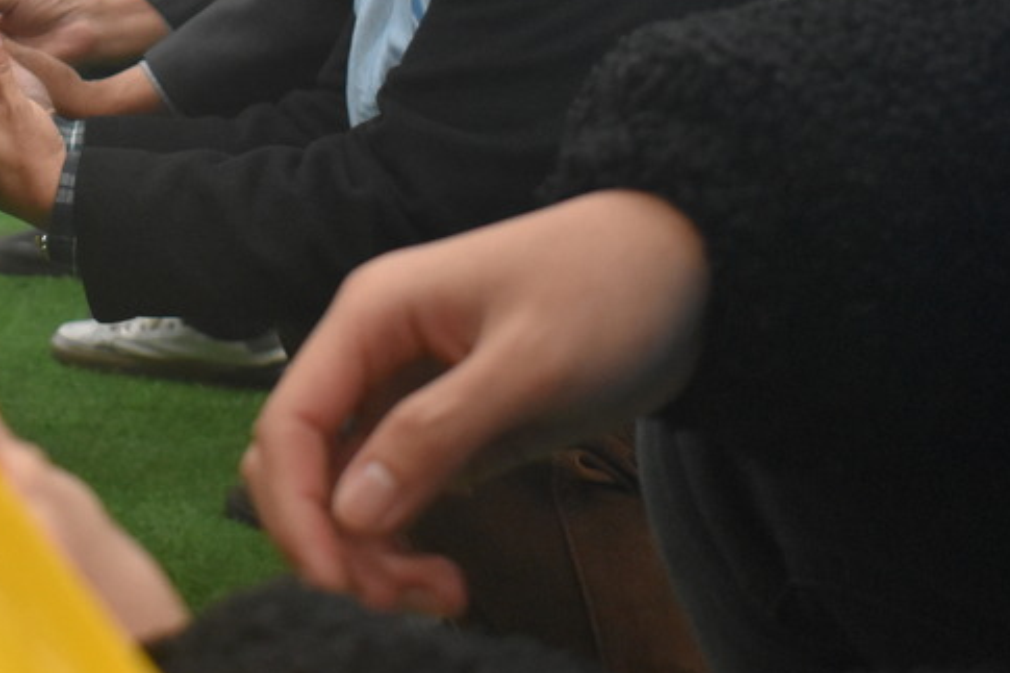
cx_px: 110
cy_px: 30
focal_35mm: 99
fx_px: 2776
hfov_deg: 20.2
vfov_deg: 13.7
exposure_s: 1/500
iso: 2500
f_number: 4.5
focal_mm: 32
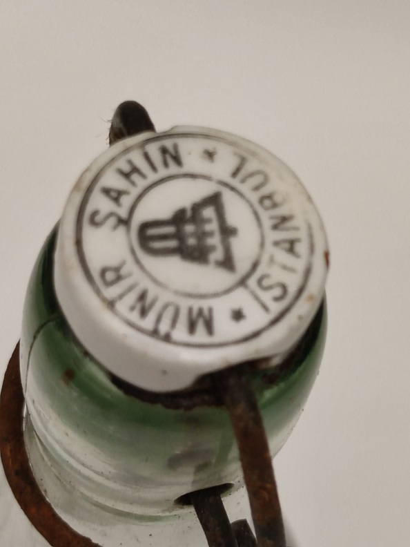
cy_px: 274
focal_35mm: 118
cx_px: 205
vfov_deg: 16.7
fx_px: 1863
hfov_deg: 12.6
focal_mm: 6.72
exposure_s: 1/120
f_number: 1.69
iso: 417
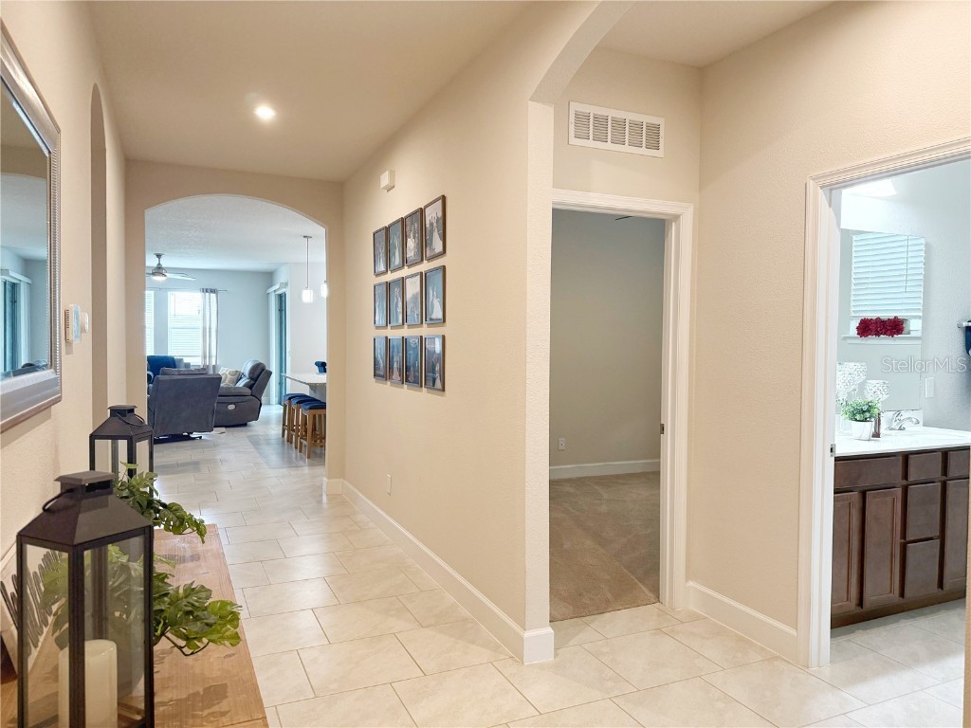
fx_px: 673
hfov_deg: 71.6
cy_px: 364
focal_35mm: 24
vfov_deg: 56.8
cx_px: 486
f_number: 1.78
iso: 250
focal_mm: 6.76
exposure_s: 1/120
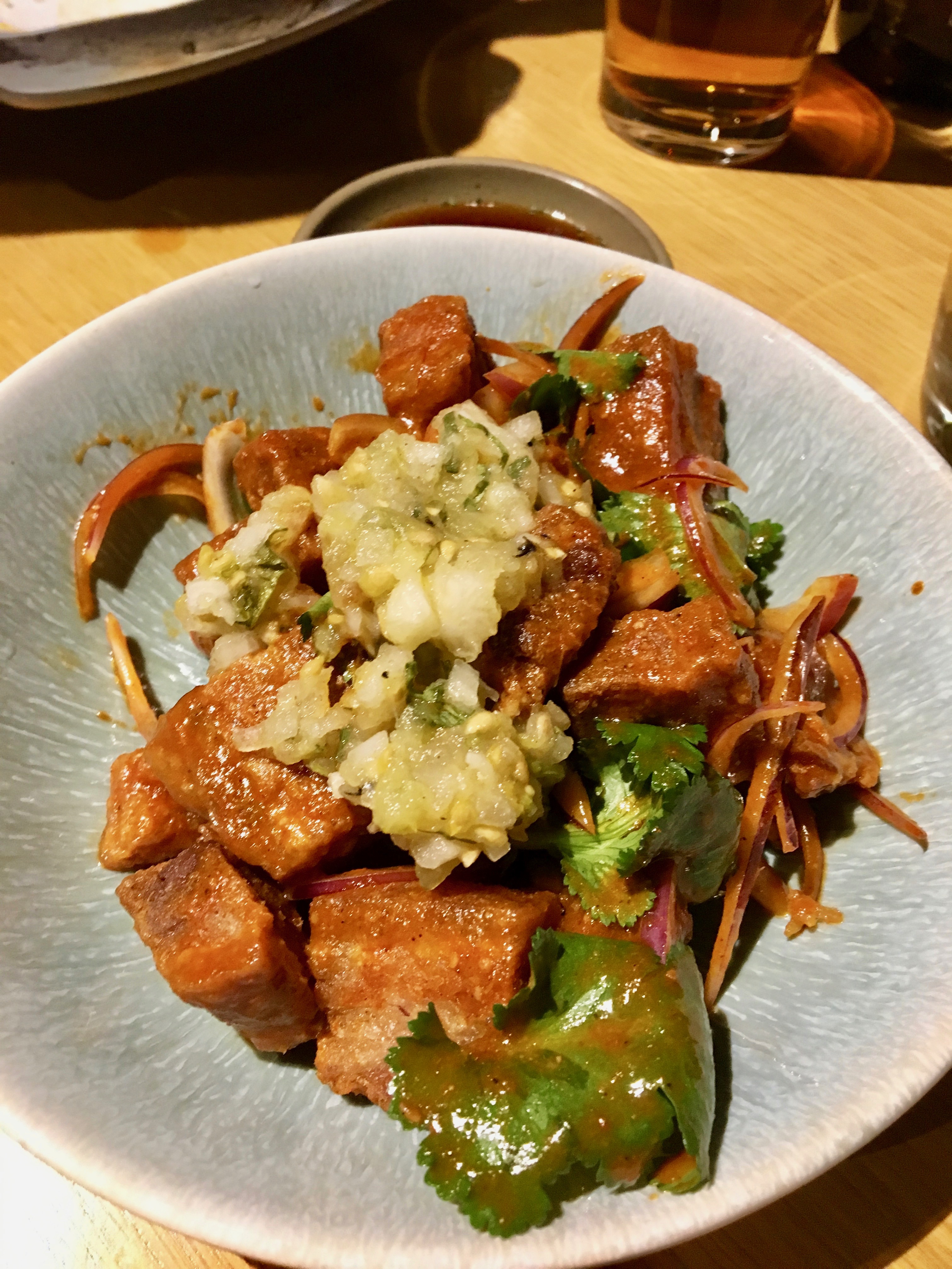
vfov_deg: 61.7
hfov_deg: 48.2
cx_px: 476
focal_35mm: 29
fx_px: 1063
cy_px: 634
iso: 200
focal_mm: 4.15
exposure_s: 1/25
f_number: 2.2
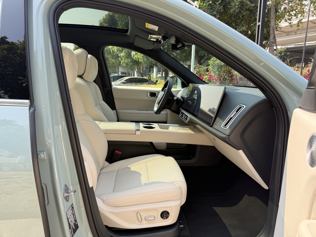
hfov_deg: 71.6
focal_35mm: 24
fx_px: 219
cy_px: 118
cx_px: 158
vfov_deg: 56.8
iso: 80
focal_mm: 6.76
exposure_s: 1/555
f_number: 1.78
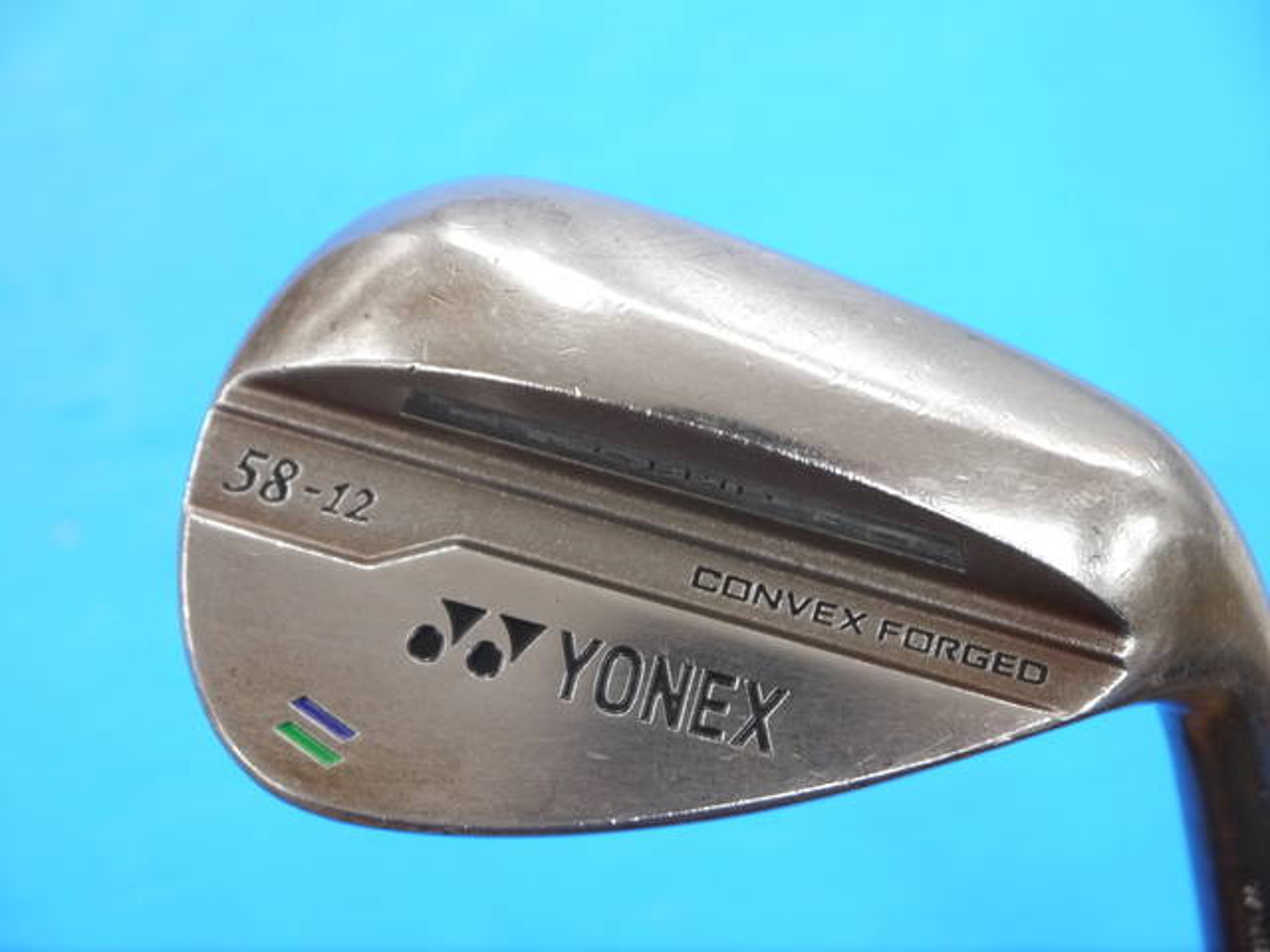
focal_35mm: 78
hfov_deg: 25.0
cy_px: 476
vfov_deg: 18.9
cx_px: 635
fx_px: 2862
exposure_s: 1/60
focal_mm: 39
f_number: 5.5
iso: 800
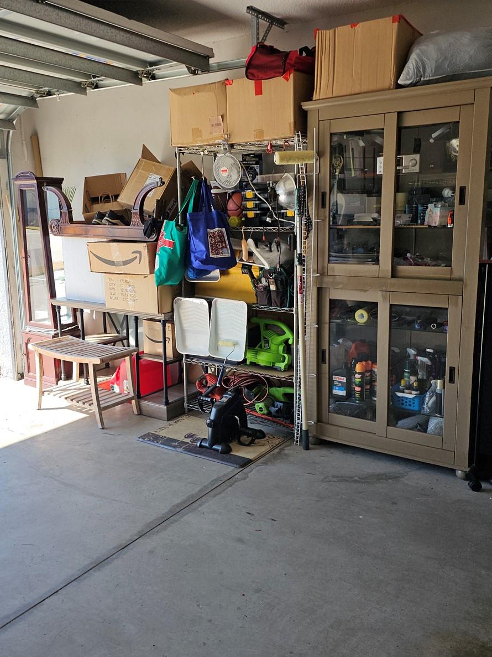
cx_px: 234
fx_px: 588
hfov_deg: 45.4
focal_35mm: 31
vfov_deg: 58.4
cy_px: 331
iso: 16
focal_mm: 6.3
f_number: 1.7
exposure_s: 1/180
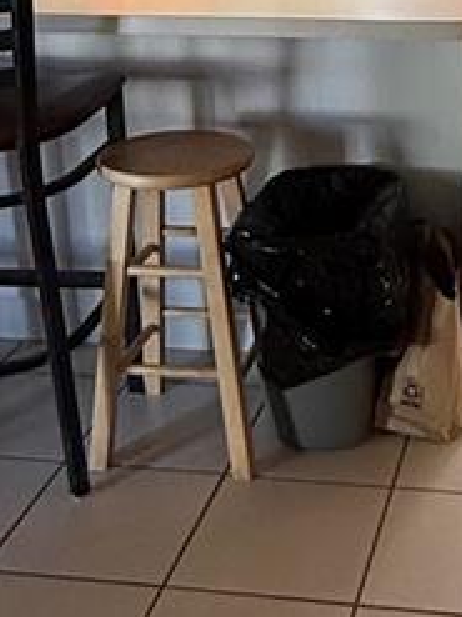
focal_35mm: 68
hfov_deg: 21.1
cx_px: 420
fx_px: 1211
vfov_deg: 27.7
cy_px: 87
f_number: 2.2
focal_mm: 2.22
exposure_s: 1/60
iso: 200
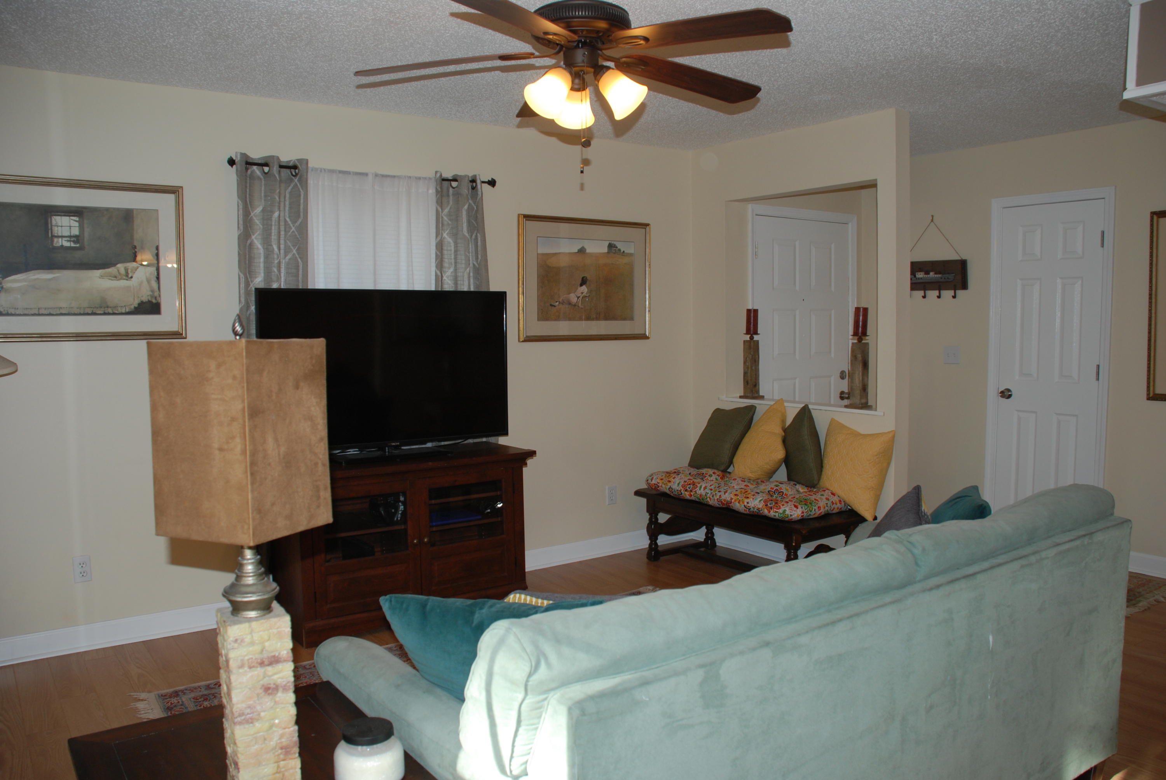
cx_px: 583
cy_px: 390
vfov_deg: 43.7
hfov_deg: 61.9
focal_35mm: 30
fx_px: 973
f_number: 3.8
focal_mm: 20
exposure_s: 1/60
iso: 200
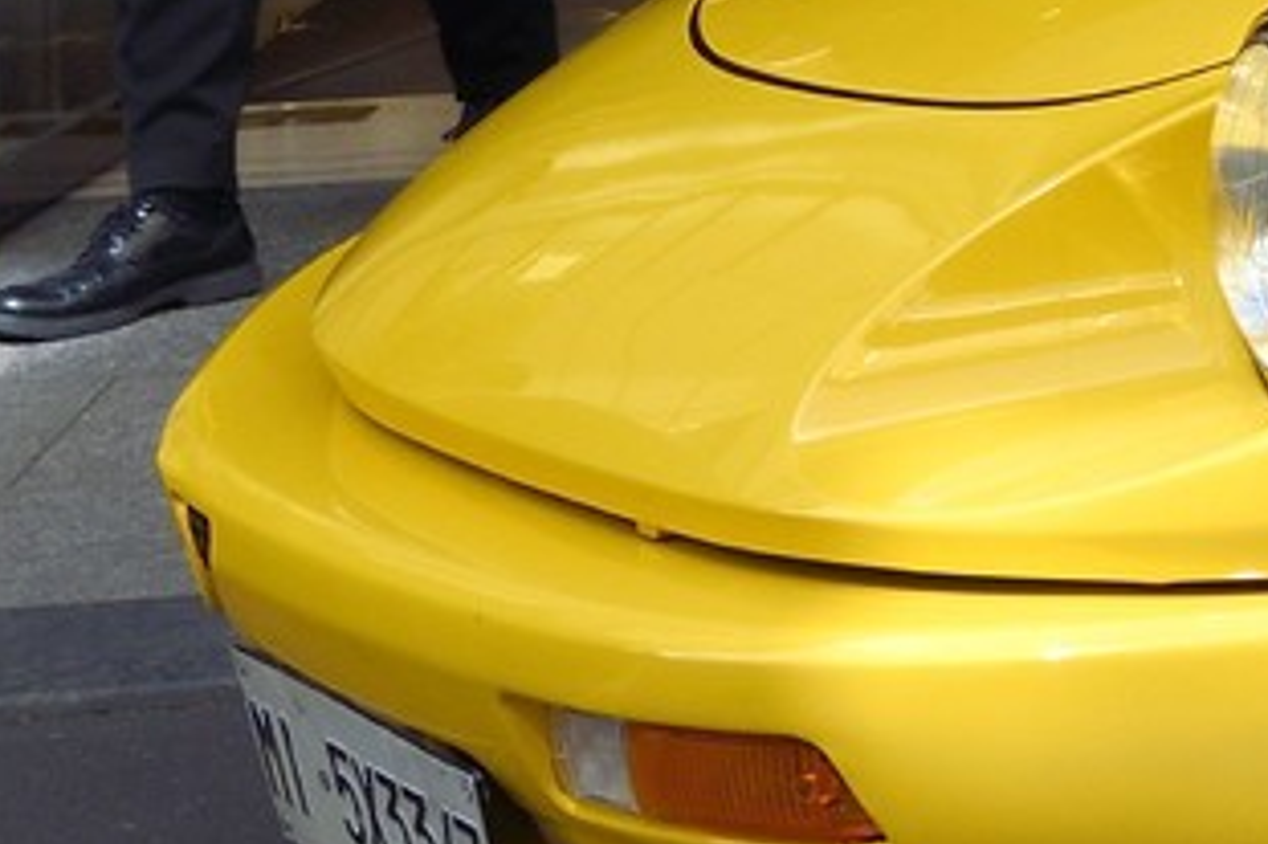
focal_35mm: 139
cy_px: -495
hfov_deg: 12.2
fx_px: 4893
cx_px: 2887
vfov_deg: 9.5
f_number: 13
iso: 400
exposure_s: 1/125
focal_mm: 27
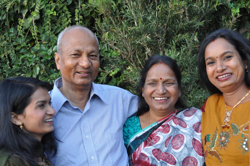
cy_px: 103
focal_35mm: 55
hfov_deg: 36.3
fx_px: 381
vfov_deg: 24.5
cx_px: 131
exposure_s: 1/100
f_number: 5
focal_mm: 26
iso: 400
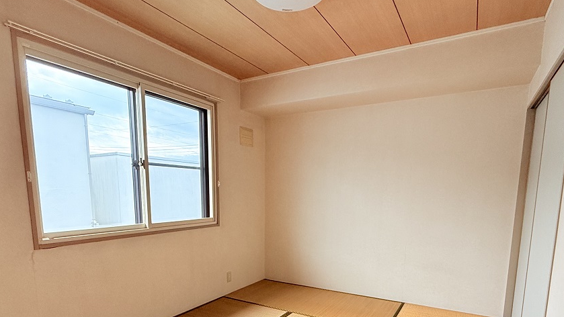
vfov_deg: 49.3
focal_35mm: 22
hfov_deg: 81.2
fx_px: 329
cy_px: 241
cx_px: 281
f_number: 2.2
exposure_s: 1/99
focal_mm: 2.22
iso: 160
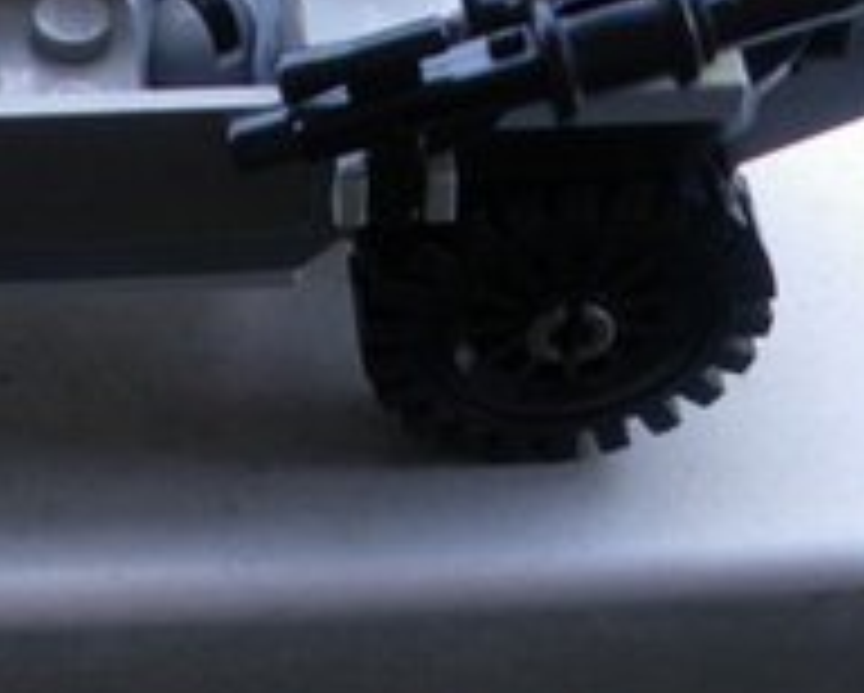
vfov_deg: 13.0
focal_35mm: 117
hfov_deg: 16.0
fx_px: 2995
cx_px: -88
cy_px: -32
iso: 160
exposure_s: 1/50
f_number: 3.5
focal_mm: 6.3
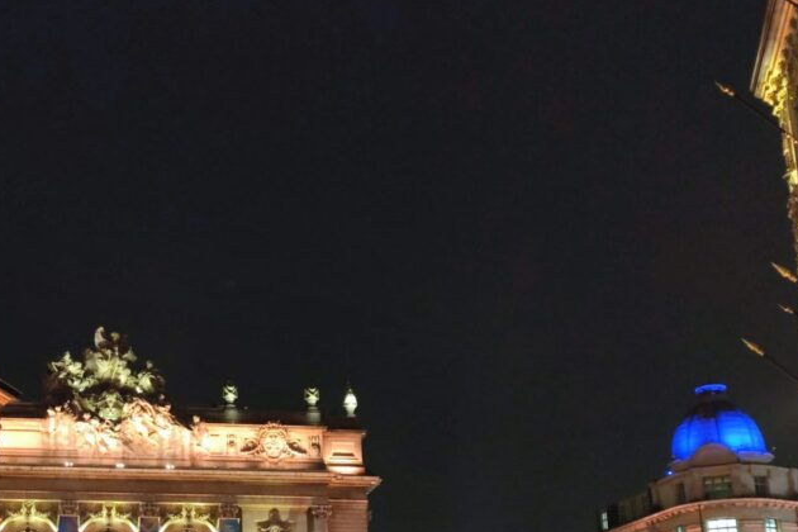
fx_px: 1086
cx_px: 168
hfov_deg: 38.9
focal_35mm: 49
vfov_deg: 26.9
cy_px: 434
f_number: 1.69
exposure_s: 1/50
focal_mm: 6.72
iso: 1039
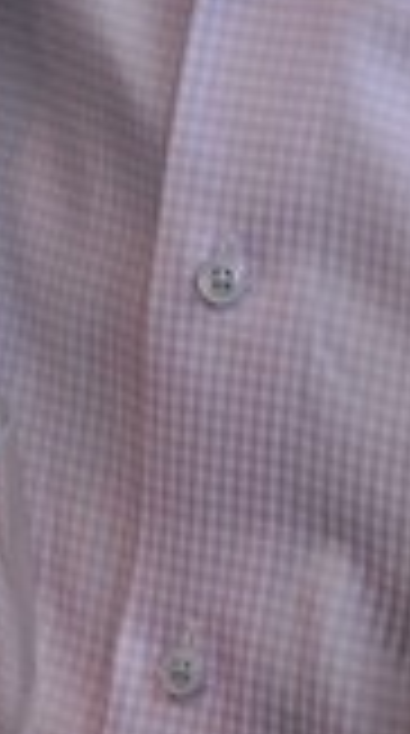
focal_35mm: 251
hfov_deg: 4.8
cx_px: -50
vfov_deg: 8.2
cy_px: -725
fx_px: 4879
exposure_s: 1/60
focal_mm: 26
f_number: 5
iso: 400
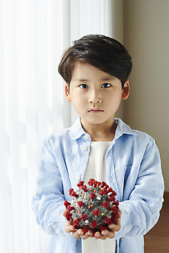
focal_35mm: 51
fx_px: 358
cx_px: 85
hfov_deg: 26.5
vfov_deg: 38.9
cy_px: 125
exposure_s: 1/250
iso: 200
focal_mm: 50
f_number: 5.6
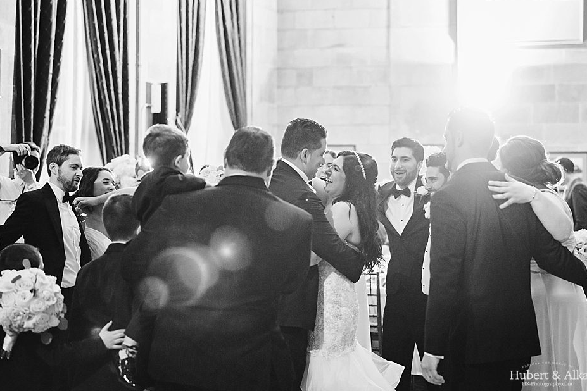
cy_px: 195
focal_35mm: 71
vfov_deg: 19.2
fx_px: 1158
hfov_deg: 28.5
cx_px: 296
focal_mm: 70
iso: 1600
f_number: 2.8
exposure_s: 1/125
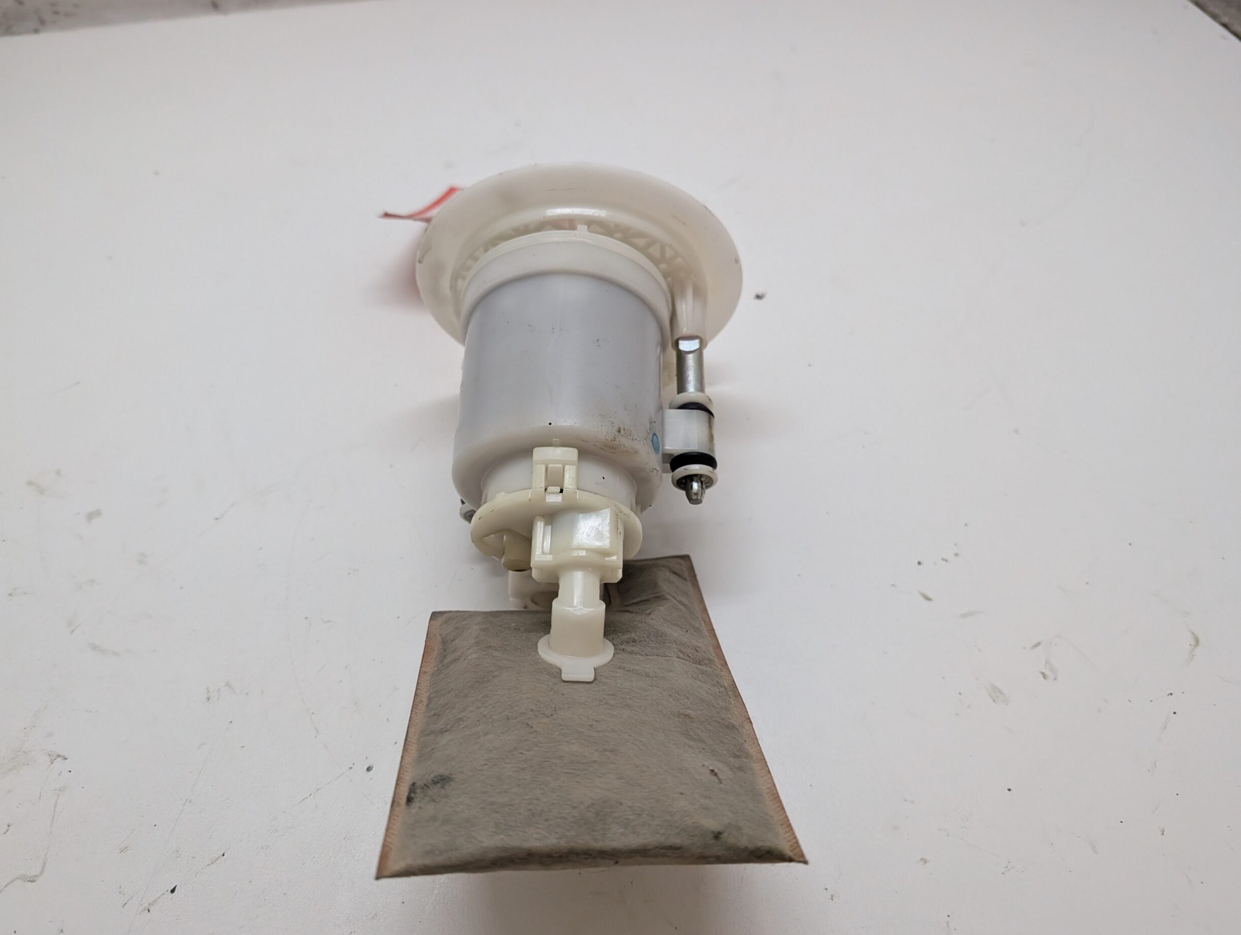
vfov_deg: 55.0
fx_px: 898
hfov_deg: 69.3
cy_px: 479
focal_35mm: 25
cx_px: 616
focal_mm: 6.9
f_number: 1.68
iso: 1851
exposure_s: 1/1706
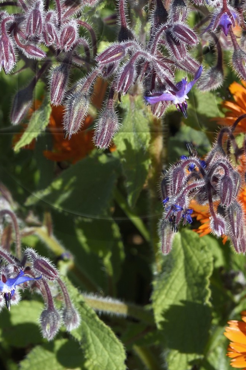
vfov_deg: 13.8
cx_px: 119
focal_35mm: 148
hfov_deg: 9.3
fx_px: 1518
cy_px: 63
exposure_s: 1/400
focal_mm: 60
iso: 200
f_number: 11
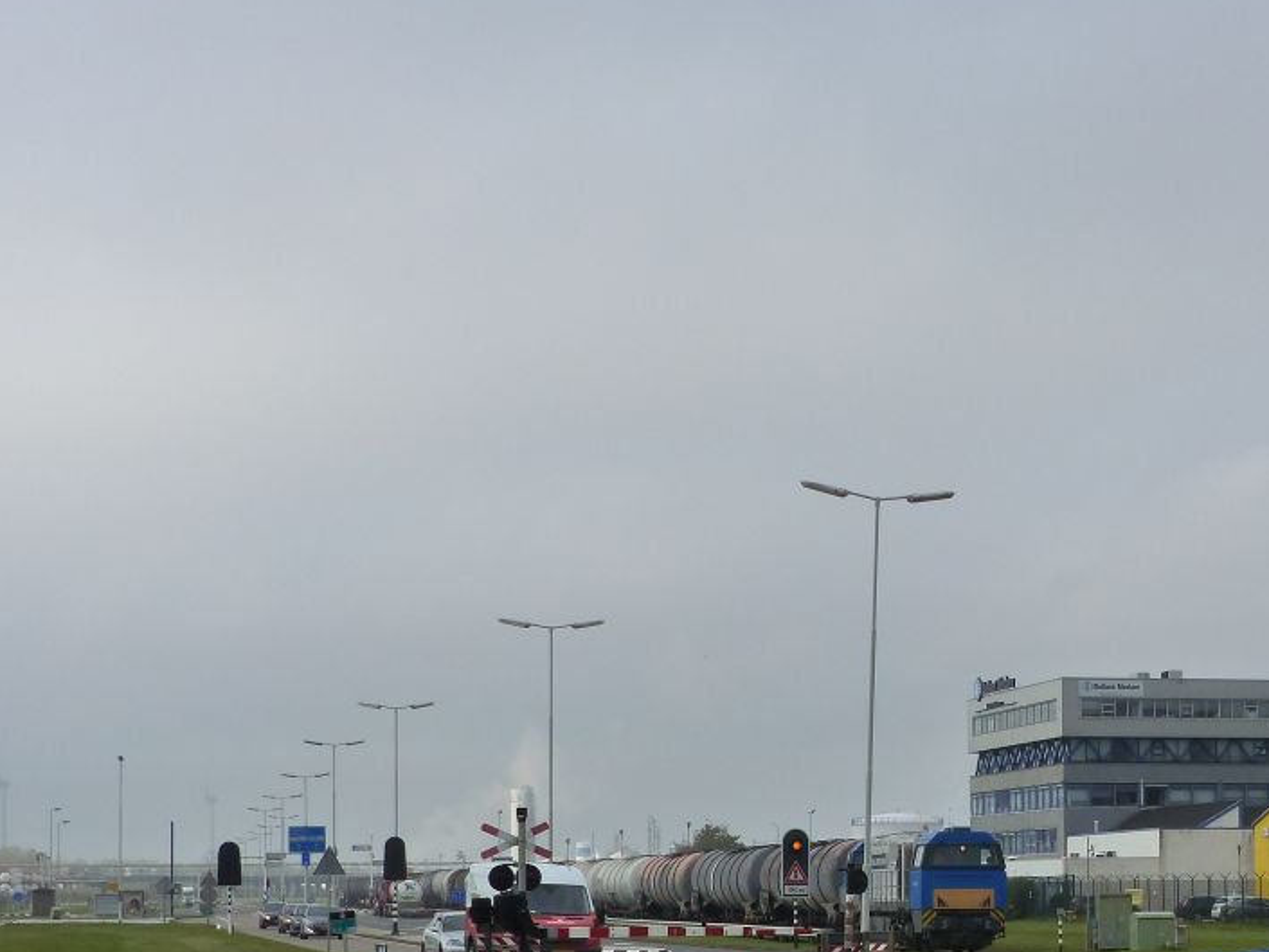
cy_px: 759
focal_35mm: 80
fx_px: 2933
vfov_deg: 18.3
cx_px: 949
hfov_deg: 24.2
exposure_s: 1/1300
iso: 250
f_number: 4
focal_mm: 8.4
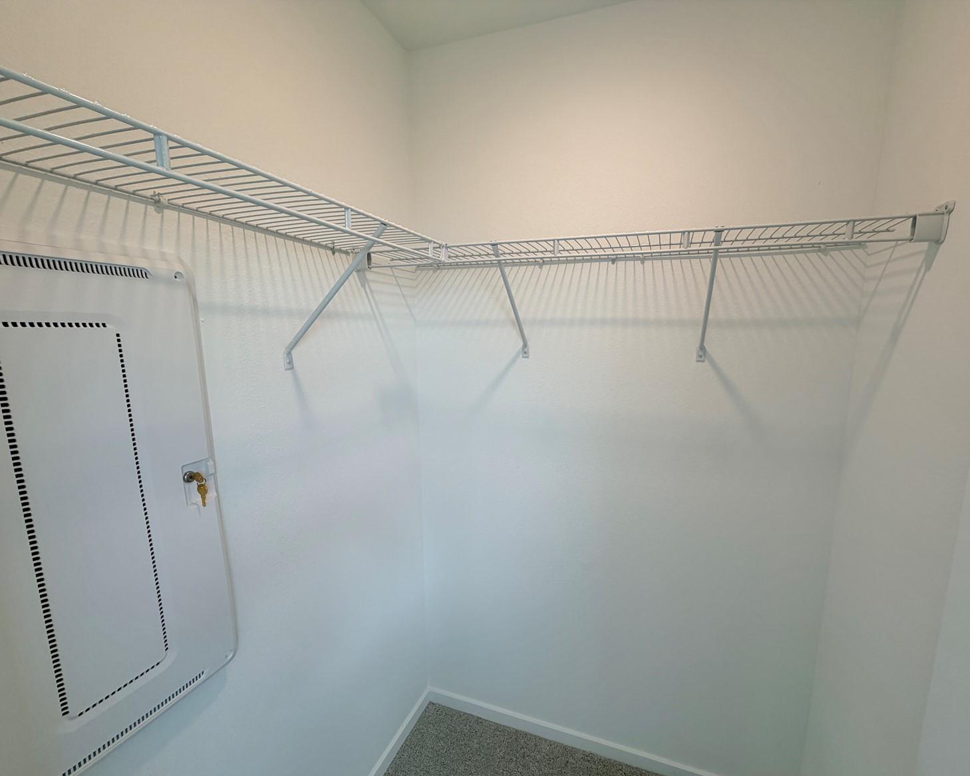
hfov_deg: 96.6
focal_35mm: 15
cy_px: 398
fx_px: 431
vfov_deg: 84.0
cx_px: 522
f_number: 2.2
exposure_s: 1/120
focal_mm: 2.22
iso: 80
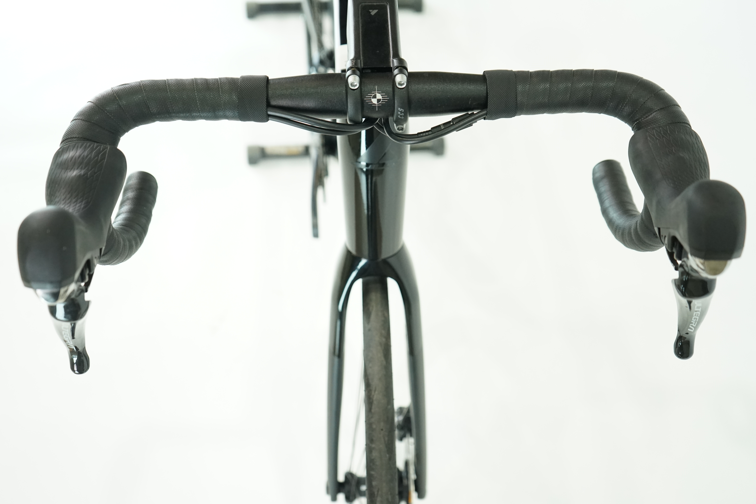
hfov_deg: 50.7
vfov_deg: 35.1
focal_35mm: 38
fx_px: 798
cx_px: 378
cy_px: 252
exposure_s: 1/200
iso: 2000
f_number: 4.5
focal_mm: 38
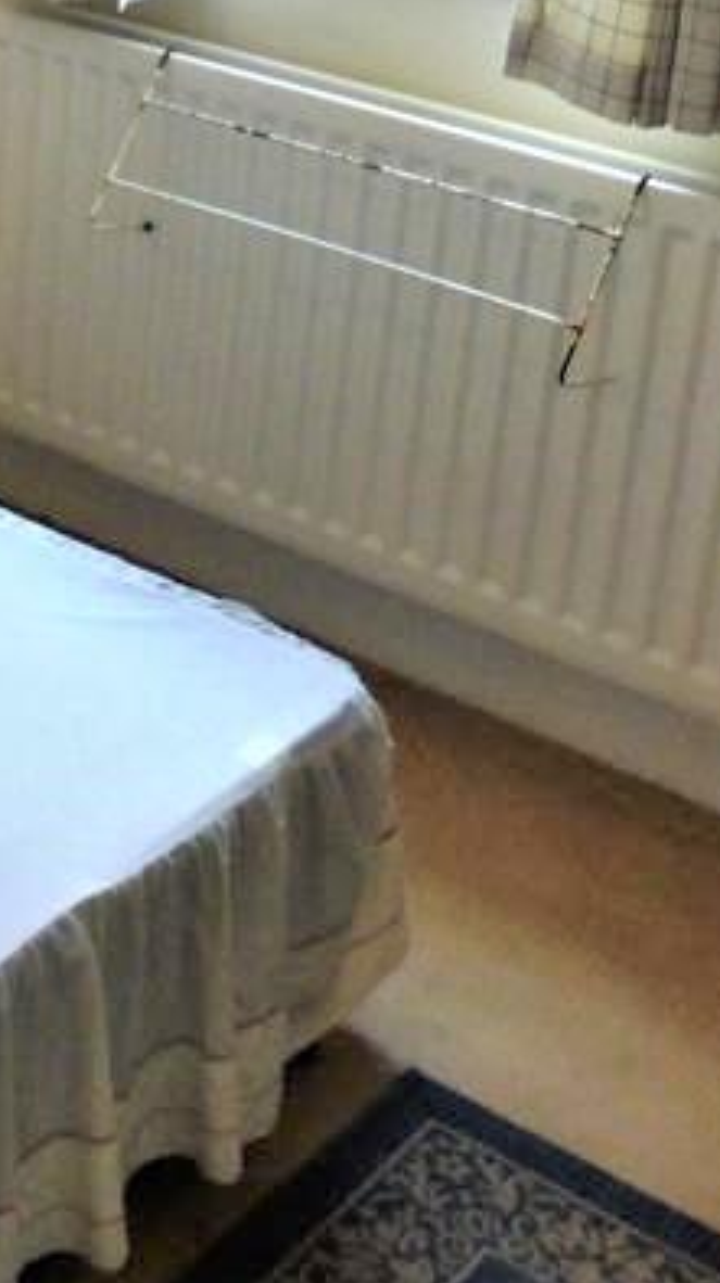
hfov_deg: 16.1
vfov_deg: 29.3
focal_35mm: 68
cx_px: -378
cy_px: 39
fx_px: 2313
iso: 400
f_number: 3.3
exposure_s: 1/60
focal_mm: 4.3
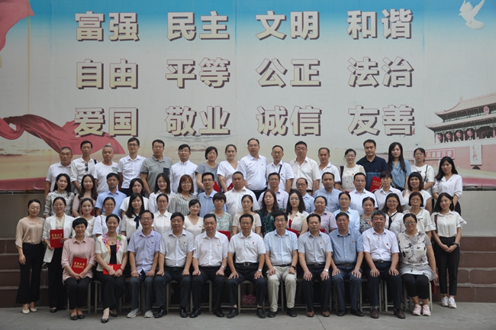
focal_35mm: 42
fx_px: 578
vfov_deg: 31.8
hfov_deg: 46.4
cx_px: 248
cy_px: 165
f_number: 4
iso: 200
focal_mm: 28
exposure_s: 1/250
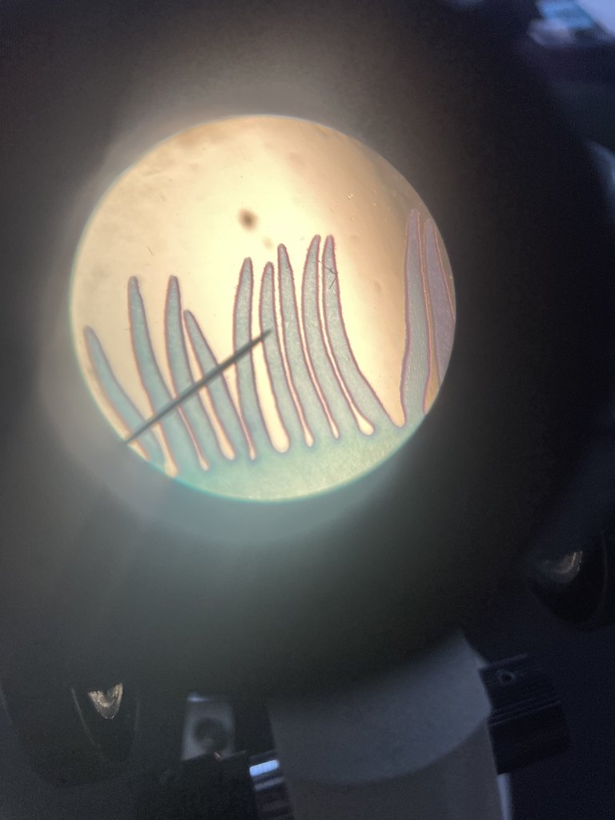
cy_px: 410
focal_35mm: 26
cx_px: 308
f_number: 1.6
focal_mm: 4.2
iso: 125
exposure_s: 1/120
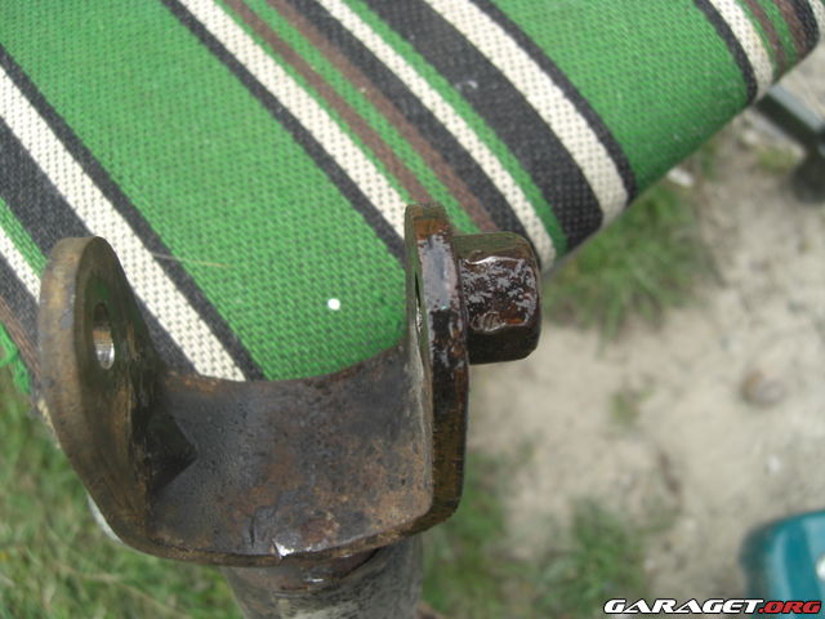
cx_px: 412
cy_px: 310
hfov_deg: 49.0
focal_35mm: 38
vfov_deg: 37.7
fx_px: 906
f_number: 2.8
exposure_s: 1/250
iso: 80
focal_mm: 7.9
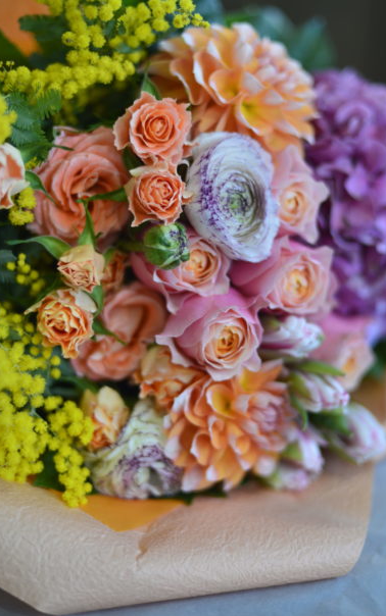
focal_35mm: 57
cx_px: 201
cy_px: 288
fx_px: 958
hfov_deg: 22.8
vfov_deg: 35.7
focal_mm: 50
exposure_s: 1/160
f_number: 1.4
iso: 200
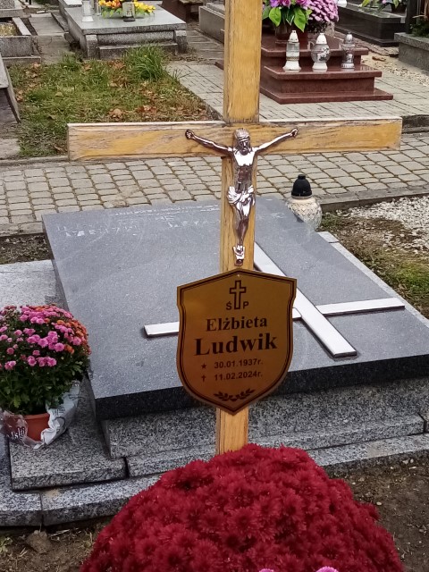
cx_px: 214
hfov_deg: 53.1
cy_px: 286
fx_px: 430
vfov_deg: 67.3
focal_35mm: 26
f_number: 1.8
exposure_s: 1/361
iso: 104
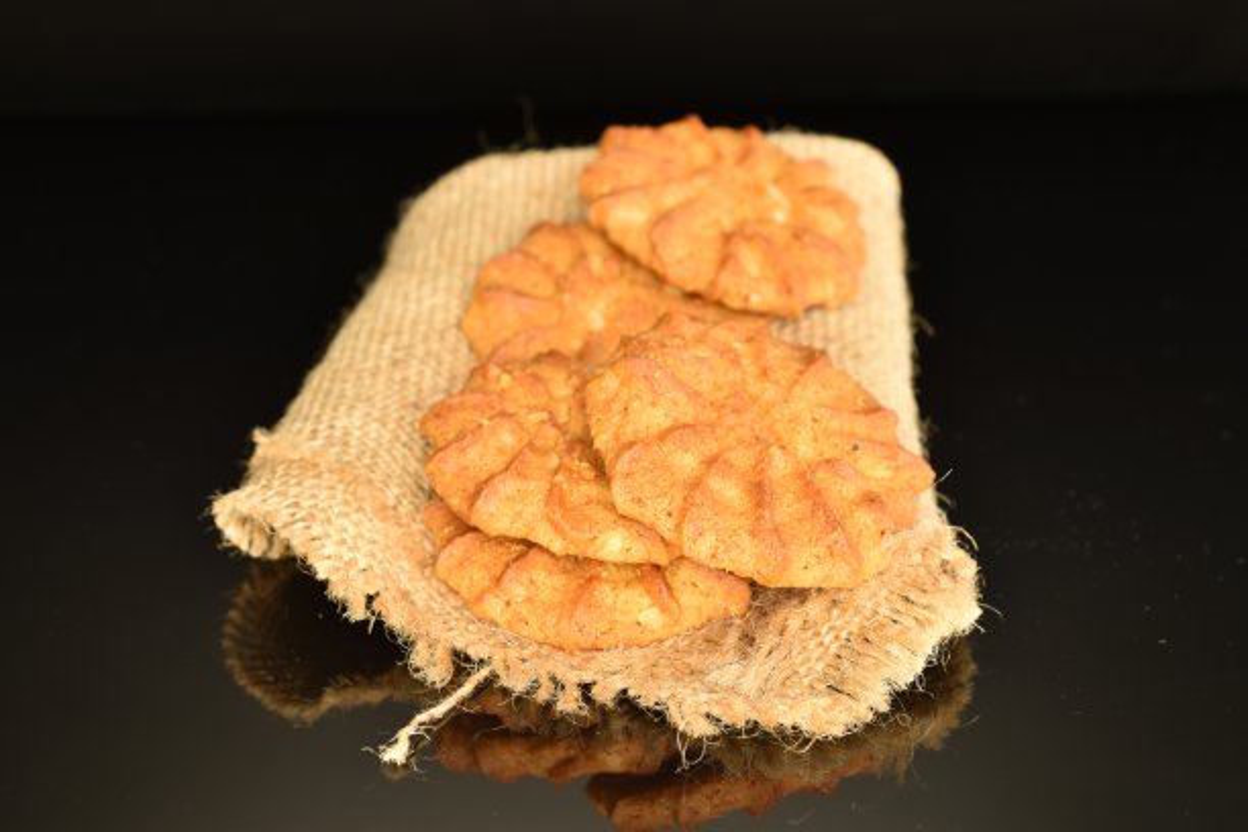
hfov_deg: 33.4
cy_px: 416
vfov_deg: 22.6
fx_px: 2080
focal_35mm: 60
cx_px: 624
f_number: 8
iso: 100
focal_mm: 40
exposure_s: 1/3
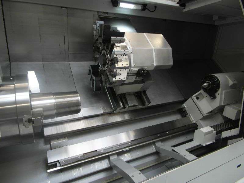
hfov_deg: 73.9
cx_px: 122
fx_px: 162
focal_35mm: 23
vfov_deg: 58.9
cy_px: 92
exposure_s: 1/45
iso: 100
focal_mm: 4.1
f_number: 2.8
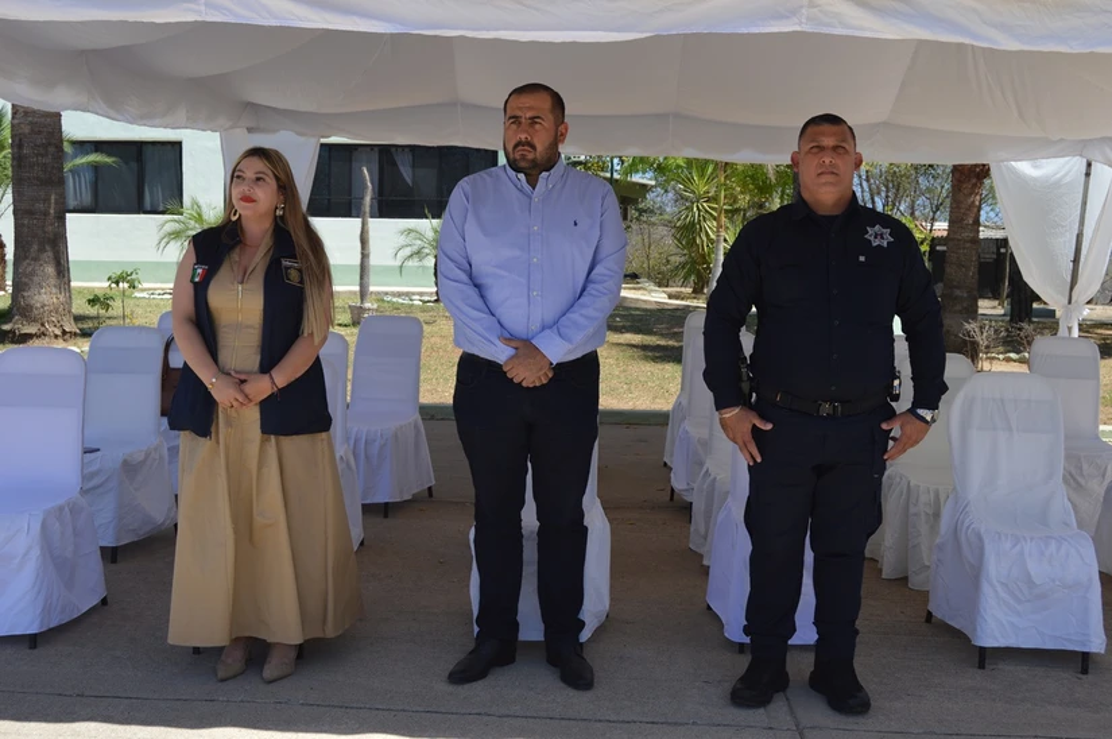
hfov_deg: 49.6
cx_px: 556
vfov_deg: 34.1
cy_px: 370
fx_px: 1203
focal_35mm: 39
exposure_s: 1/160
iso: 100
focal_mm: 26
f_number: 6.3
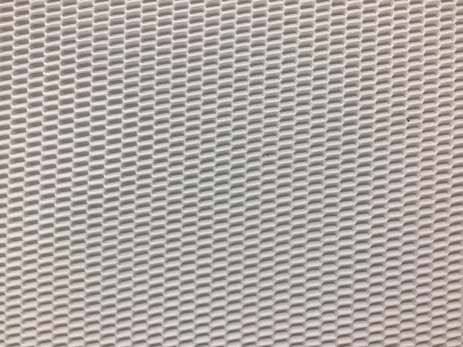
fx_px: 415
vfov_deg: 45.4
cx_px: 232
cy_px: 174
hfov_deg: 58.4
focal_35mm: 31
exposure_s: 1/60
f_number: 2.4
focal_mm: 3.3
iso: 50
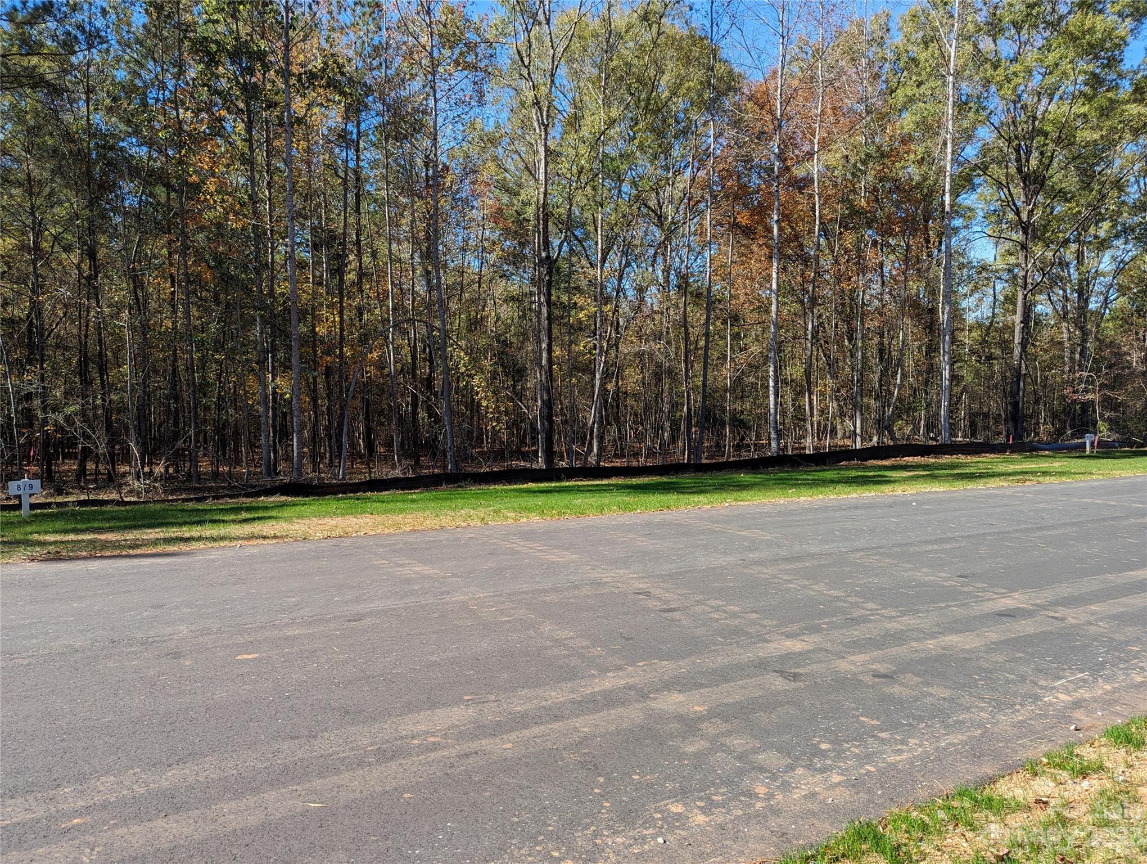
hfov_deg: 71.5
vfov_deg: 56.9
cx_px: 574
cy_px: 432
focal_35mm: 24
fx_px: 796
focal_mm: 6.81
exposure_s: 1/678
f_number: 1.85
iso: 41
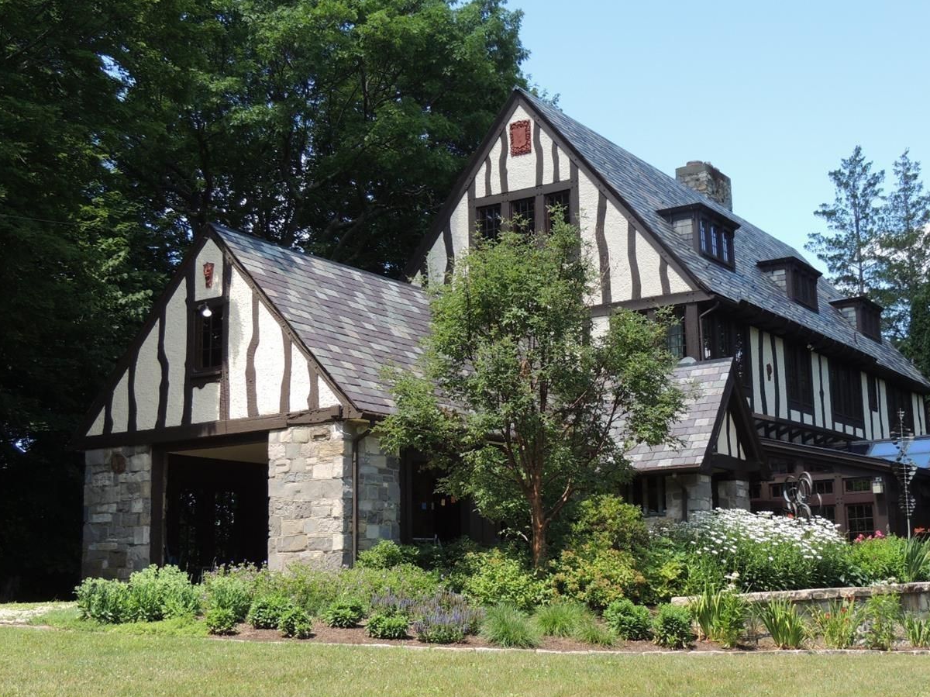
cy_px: 323
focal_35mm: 50
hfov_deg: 38.0
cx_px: 574
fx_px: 1343
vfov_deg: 29.1
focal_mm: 7.1
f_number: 3.3
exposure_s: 1/400
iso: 100
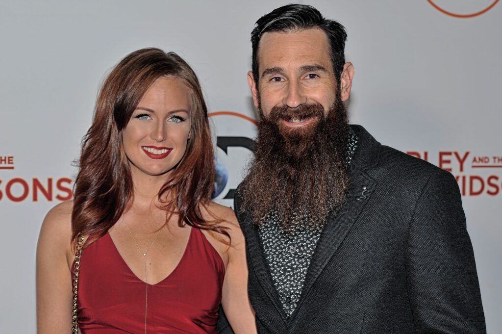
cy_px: 167
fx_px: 1184
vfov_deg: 16.0
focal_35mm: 85
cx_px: 251
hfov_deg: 23.9
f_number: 6.7
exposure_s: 1/90
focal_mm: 85
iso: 200
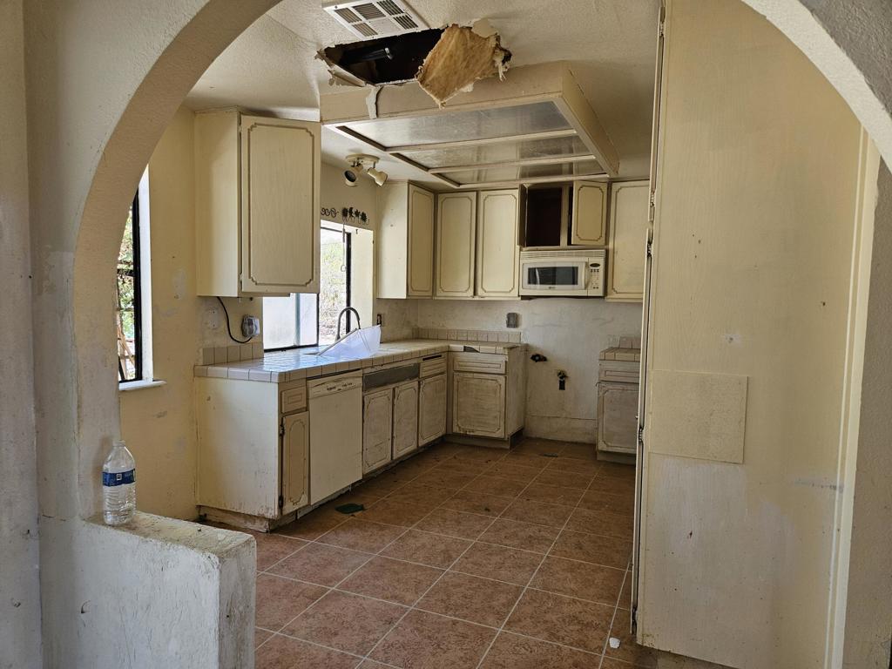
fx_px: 593
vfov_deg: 58.9
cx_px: 446
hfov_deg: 73.9
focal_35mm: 23
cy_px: 334
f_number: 1.8
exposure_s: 1/120
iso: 80
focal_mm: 5.4
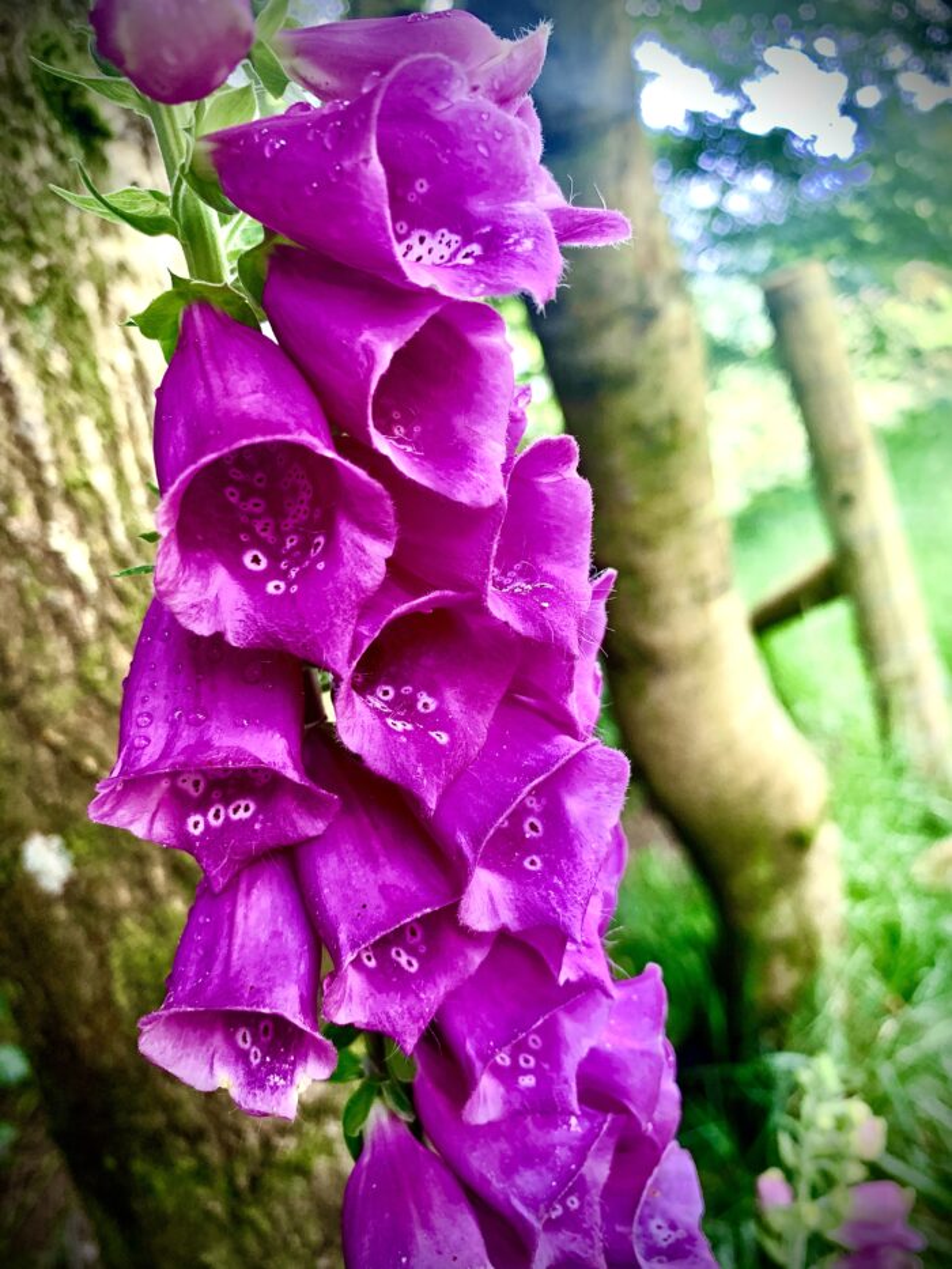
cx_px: 476
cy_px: 634
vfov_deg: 67.3
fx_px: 953
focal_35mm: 26
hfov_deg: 53.1
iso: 100
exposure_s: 1/67
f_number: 1.8
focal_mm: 4.25
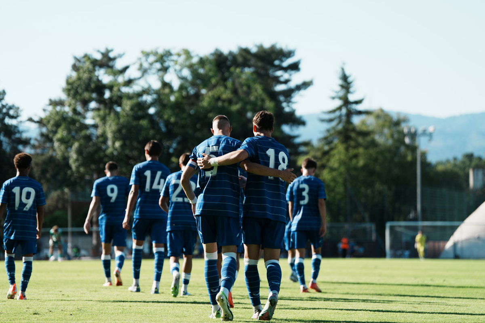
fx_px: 1683
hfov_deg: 16.4
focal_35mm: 125
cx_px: 242
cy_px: 162
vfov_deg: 11.0
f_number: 2.8
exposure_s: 1/1250
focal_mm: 125
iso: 100
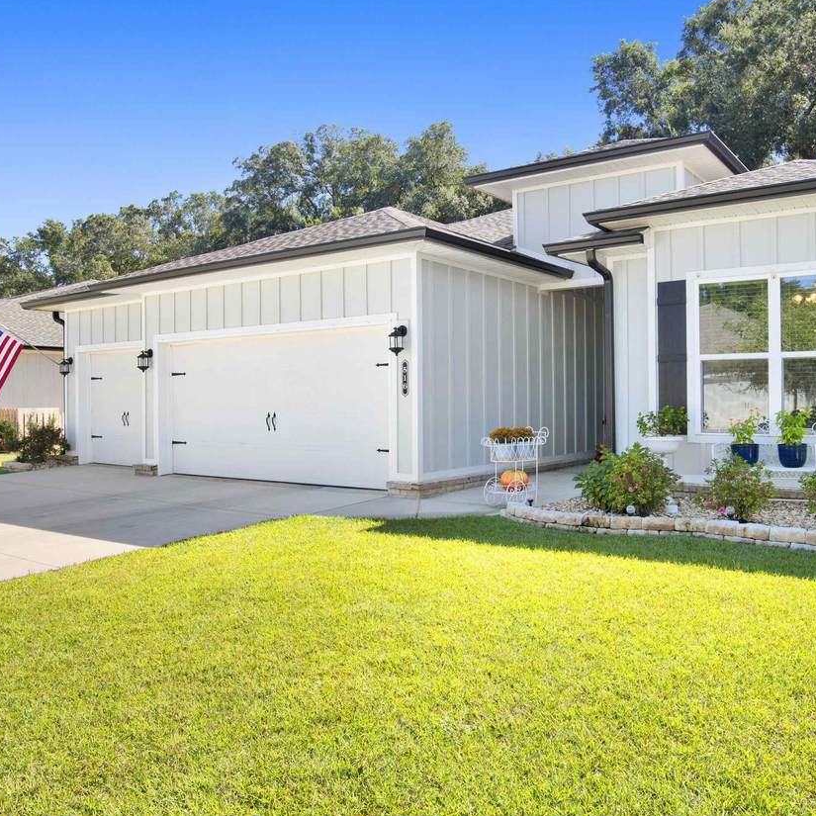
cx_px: 479
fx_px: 773
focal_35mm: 29
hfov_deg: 55.3
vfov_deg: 55.6
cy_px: 397
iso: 200
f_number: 11
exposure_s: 1/125
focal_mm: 22
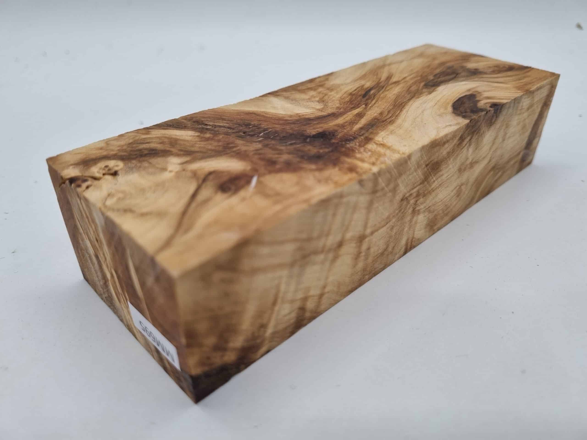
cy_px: 220
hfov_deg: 67.3
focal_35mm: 26
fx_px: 441
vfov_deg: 53.1
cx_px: 294
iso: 50
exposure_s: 1/454
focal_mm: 5.4
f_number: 1.8
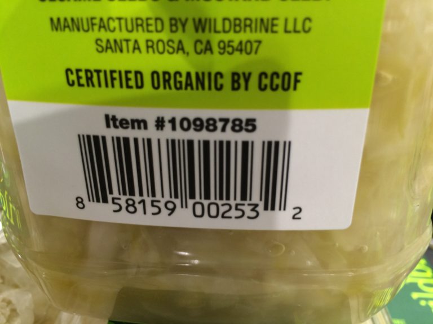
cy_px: 162
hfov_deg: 61.7
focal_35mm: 29
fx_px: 363
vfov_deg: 48.2
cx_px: 216
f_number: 2.2
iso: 100
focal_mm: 4.15
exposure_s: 1/30
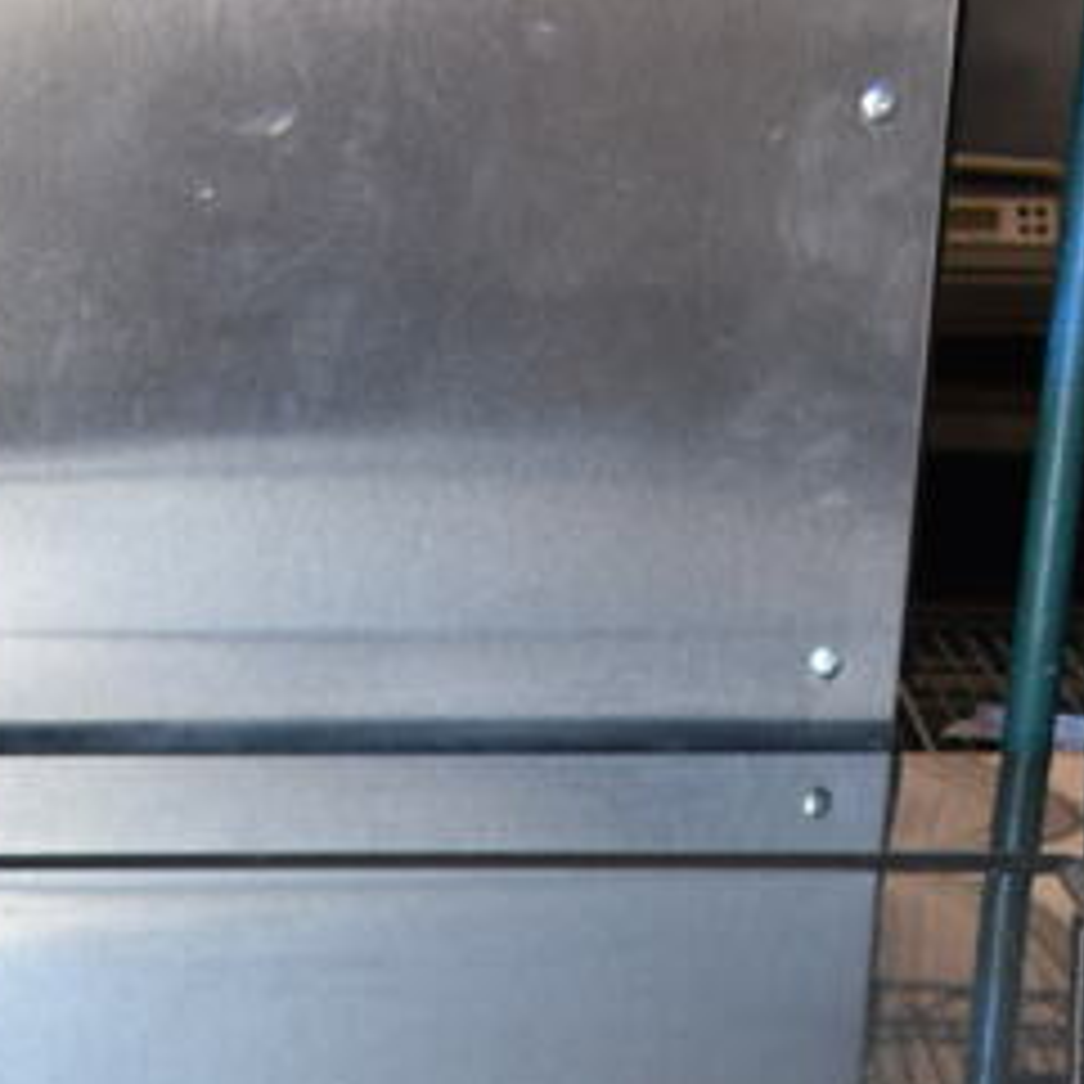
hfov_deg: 19.9
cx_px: 369
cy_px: 2013
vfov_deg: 16.4
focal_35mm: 87
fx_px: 3082
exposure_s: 1/30
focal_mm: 18
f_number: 3.5
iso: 320
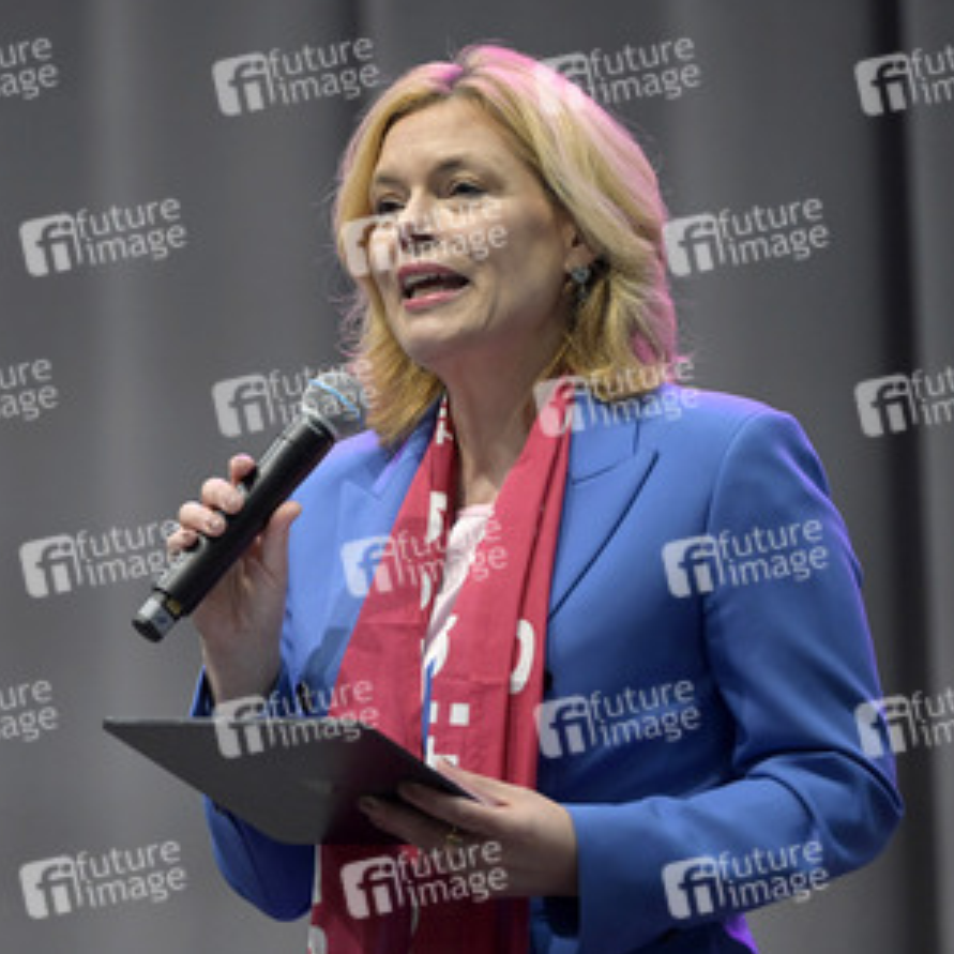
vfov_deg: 6.8
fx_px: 8044
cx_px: 339
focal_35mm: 258
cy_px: 479
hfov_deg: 6.8
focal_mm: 200
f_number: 4
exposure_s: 1/1000
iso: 3200
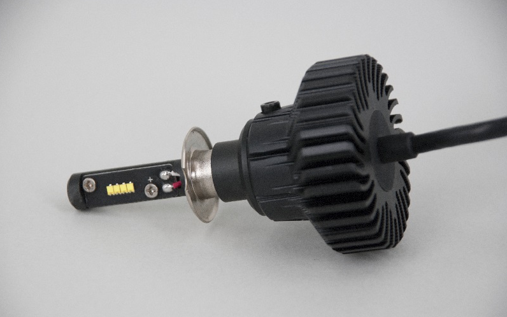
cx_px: 254
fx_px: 2868
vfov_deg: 6.3
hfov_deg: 10.1
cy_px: 169
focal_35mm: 208
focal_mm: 135
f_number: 5.6
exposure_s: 1/160
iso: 320
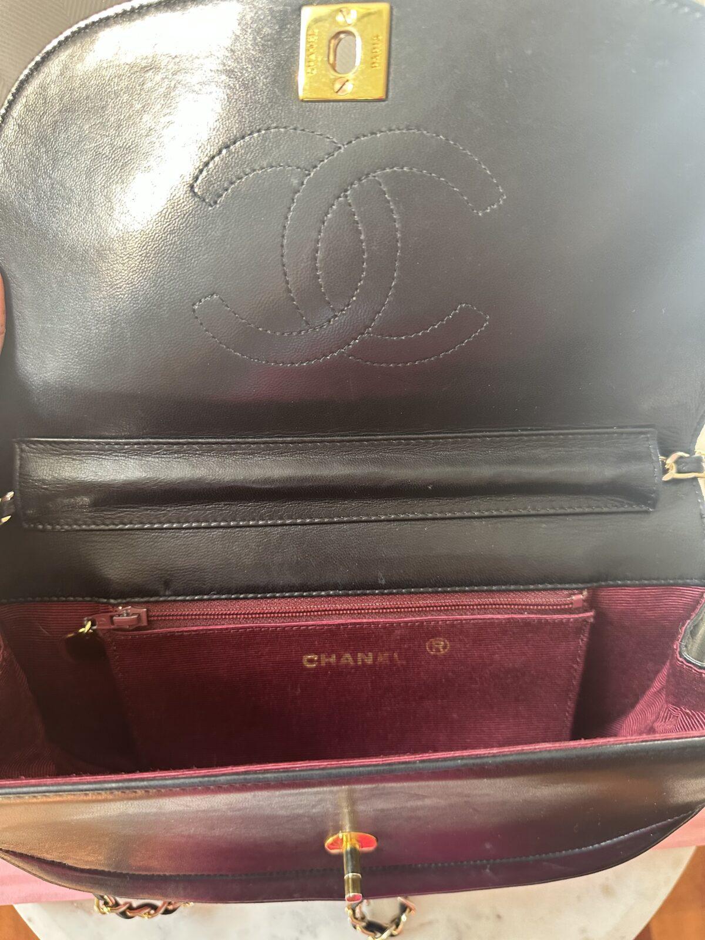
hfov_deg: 56.8
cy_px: 470
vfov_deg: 71.6
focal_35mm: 24
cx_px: 352
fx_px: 652
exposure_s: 1/60
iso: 400
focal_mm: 6.86
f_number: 1.78
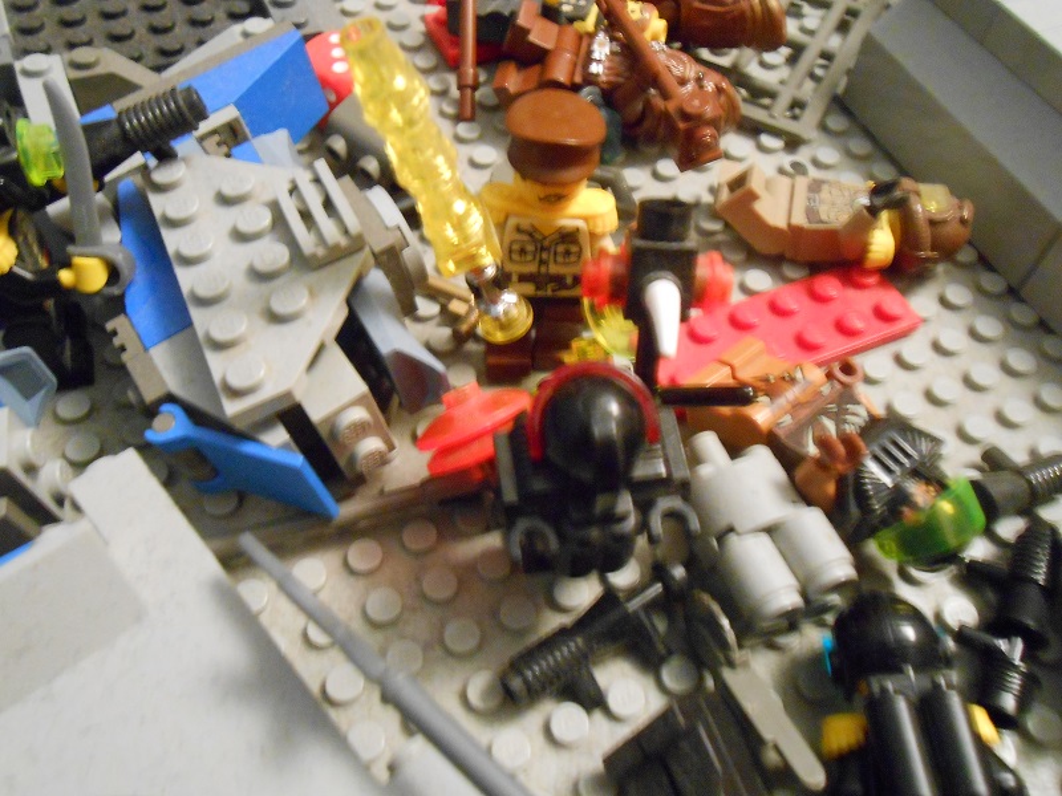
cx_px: 531
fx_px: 920
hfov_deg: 60.0
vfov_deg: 46.8
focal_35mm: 30
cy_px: 398
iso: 800
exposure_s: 1/2
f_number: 3.8
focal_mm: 5.3
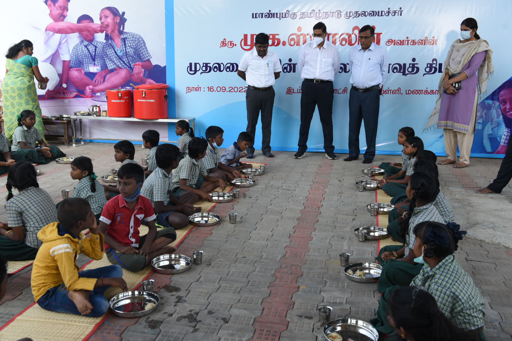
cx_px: 256
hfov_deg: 50.7
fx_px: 540
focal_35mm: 38
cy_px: 170
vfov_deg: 35.1
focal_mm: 38
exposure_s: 1/250
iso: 500
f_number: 5.6
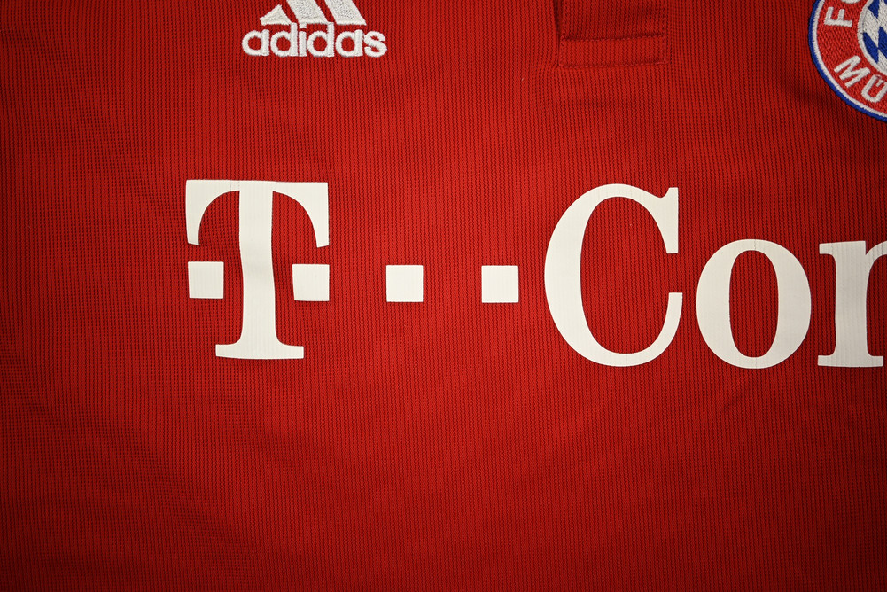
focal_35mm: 30
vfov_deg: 44.3
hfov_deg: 62.8
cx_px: 444
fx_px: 727
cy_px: 296
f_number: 4.5
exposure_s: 1/125
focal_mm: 29.5
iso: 200
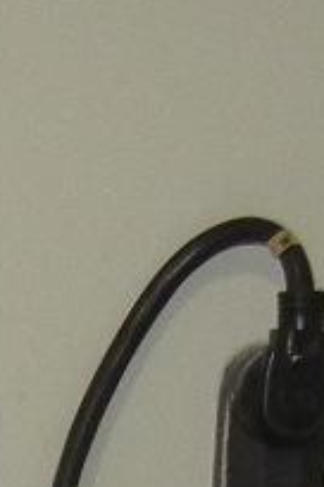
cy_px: 1628
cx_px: -455
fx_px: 4239
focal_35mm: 314
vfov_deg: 5.9
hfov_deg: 4.3
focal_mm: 5.4
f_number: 3.5
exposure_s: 1/30
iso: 200
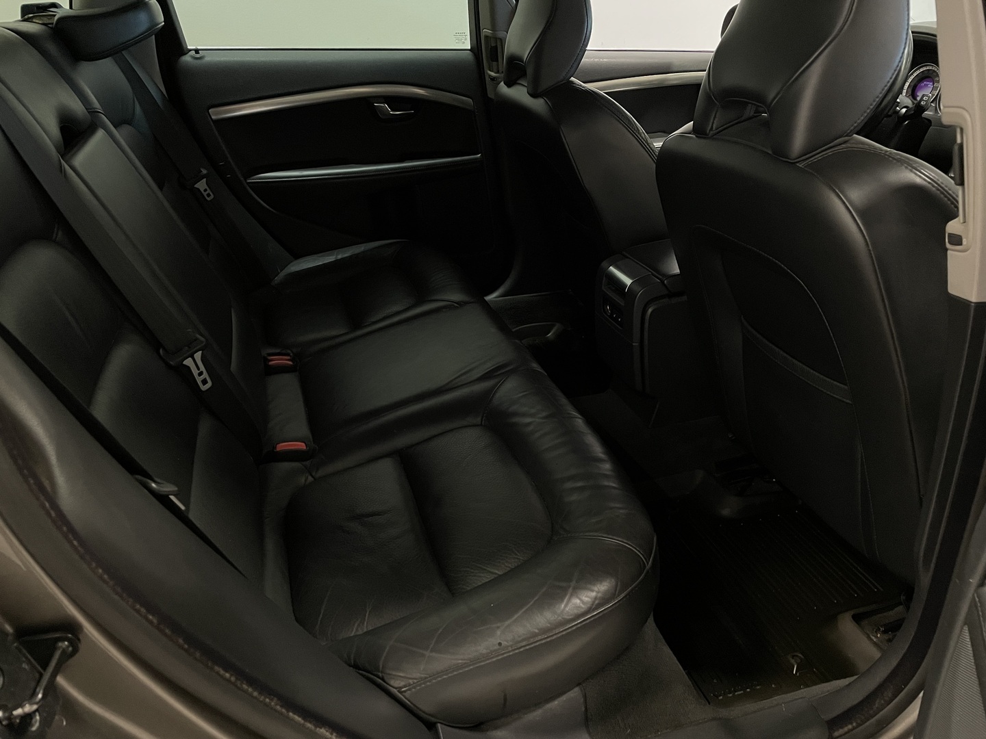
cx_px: 493
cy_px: 370
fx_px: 741
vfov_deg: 53.1
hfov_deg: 67.3
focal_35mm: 26
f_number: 1.6
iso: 500
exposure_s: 1/50
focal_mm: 4.2
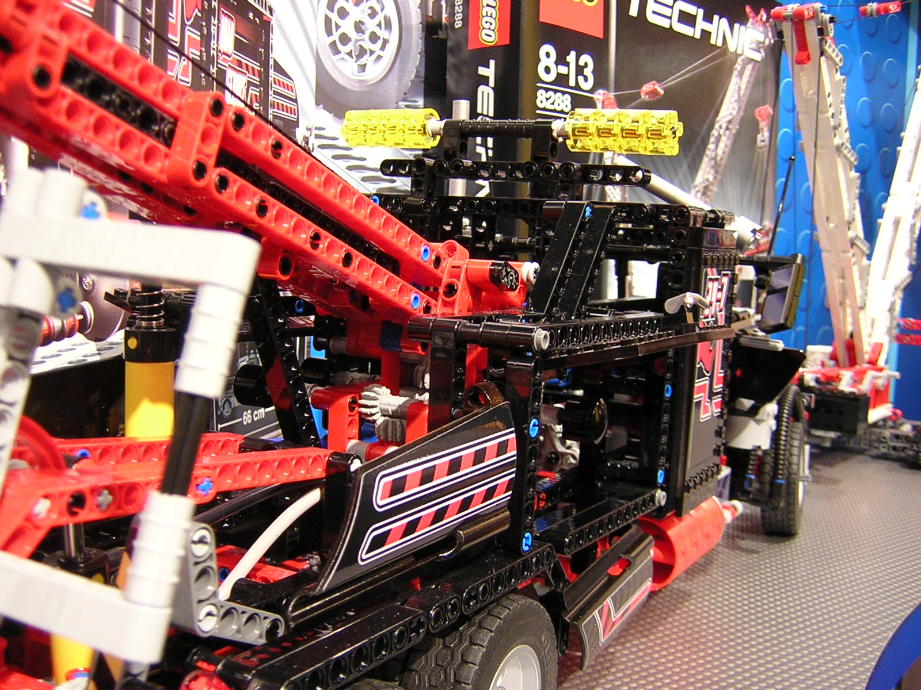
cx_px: 460
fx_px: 958
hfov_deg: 51.4
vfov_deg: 39.7
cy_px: 345
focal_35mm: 36
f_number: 2.6
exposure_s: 1/3.9
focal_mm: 4.7
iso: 254
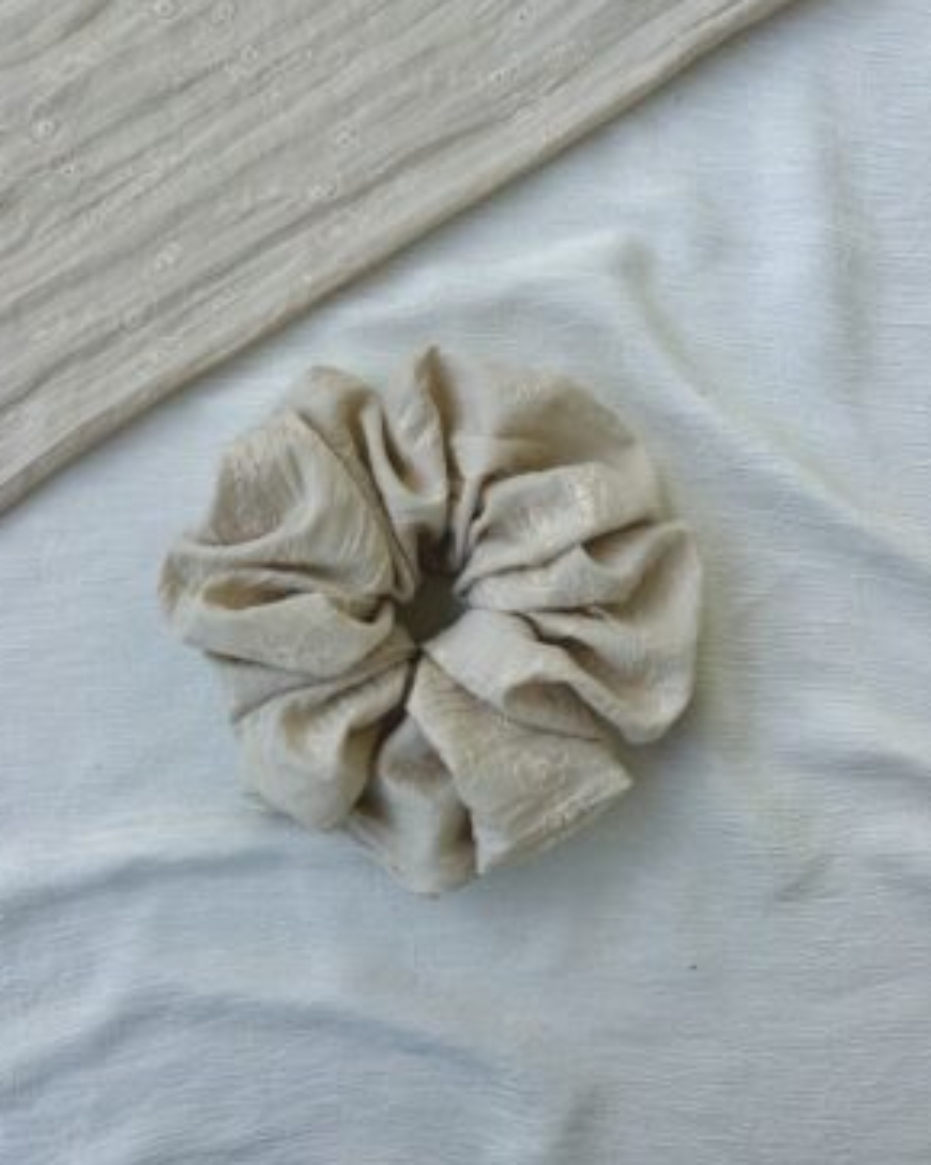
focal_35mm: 28
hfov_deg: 51.5
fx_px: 965
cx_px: 459
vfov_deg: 62.2
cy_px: 584
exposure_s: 1/323
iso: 50
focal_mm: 5.7
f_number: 1.5
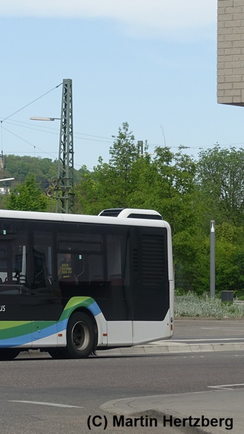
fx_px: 1277
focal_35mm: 111
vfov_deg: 19.3
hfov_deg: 10.6
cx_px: -80
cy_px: 218
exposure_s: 1/400
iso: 125
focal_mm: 25.7
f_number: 5.6
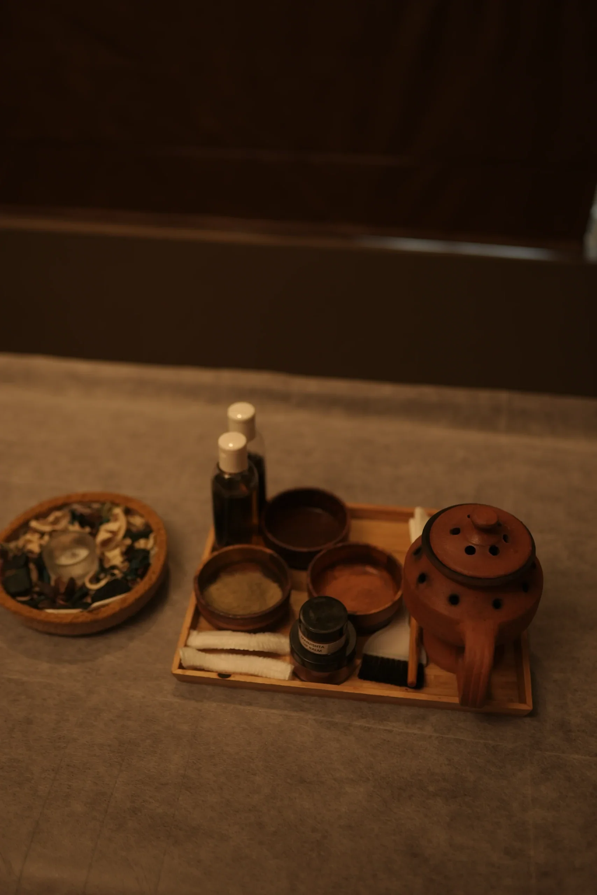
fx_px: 870
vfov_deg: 54.4
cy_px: 448
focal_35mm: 35
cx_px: 298
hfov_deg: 37.9
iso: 200
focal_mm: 35
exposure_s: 1/160
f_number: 1.8
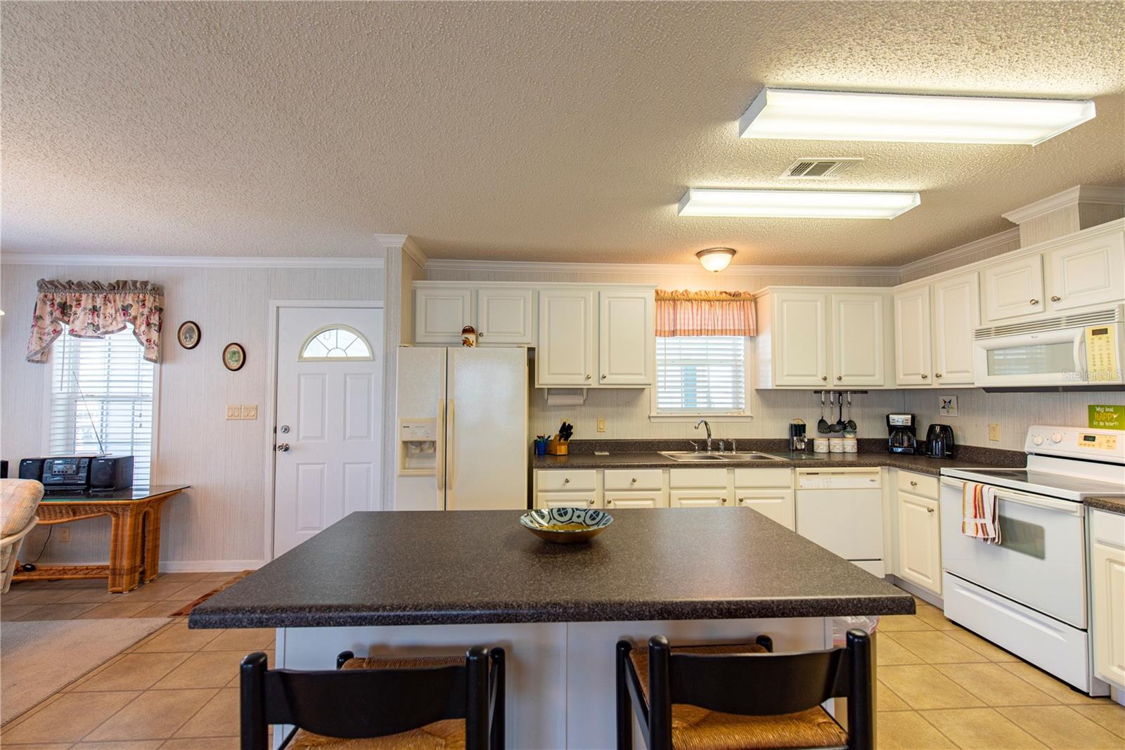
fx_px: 469
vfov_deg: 77.3
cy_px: 375
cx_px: 562
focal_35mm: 15
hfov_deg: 100.4
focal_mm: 15
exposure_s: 1/100
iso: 100
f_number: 5
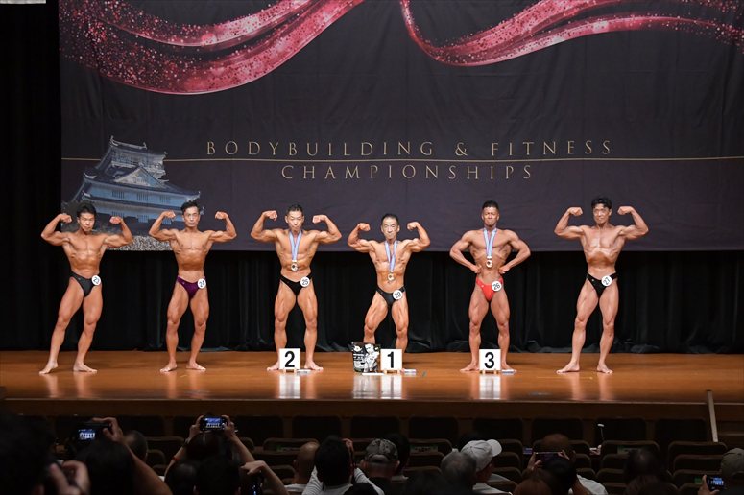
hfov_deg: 18.9
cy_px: 248
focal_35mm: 108
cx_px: 372
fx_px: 2231
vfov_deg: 12.7
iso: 5000
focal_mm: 72
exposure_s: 1/400
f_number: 5.6
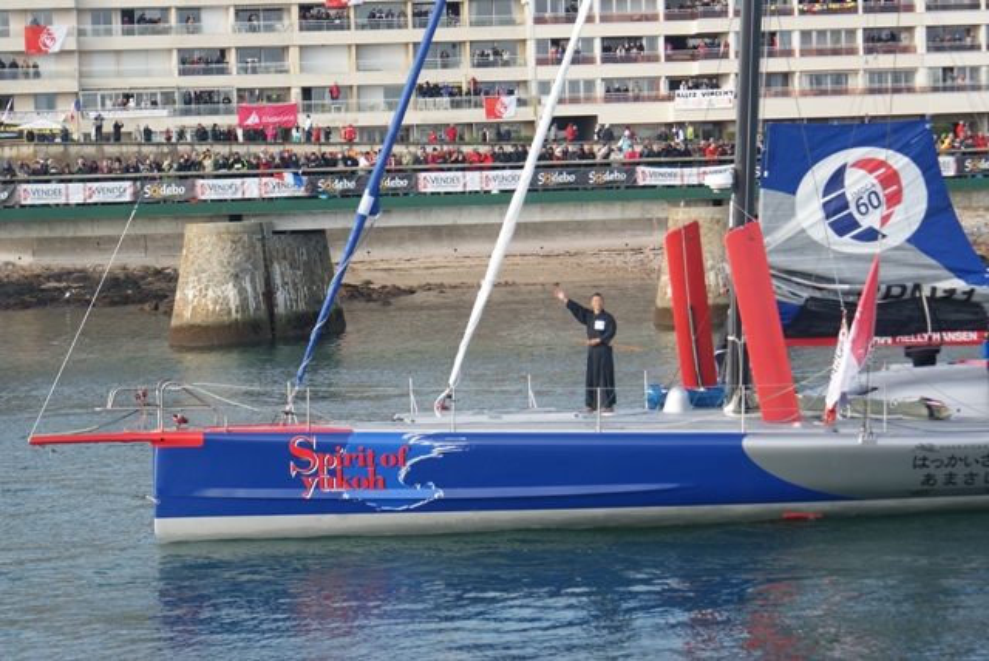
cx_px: 494
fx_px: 2887
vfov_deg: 13.1
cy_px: 330
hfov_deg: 19.4
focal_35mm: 105
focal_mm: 70
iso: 100
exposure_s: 1/125
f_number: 6.3
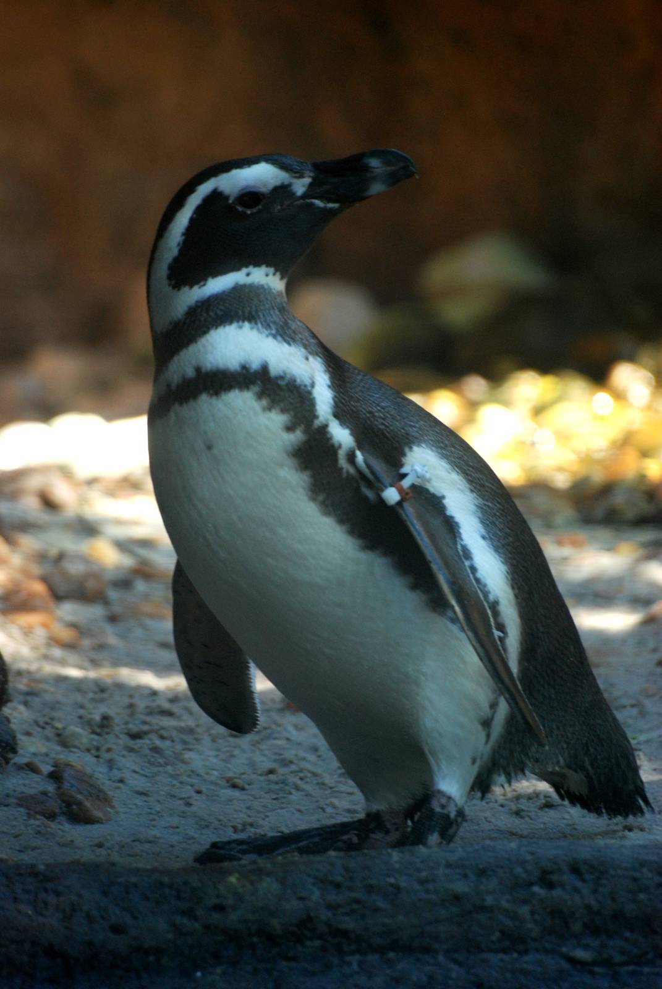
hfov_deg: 3.1
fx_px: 12377
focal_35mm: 450
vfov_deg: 4.6
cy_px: 494
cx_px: 331
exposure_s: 1/100
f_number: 5.6
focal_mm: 300
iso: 400
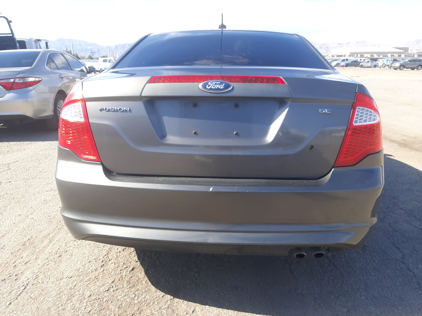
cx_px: 211
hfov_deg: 67.3
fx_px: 317
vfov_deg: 53.1
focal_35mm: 26
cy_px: 158
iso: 40
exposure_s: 1/1000
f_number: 1.7
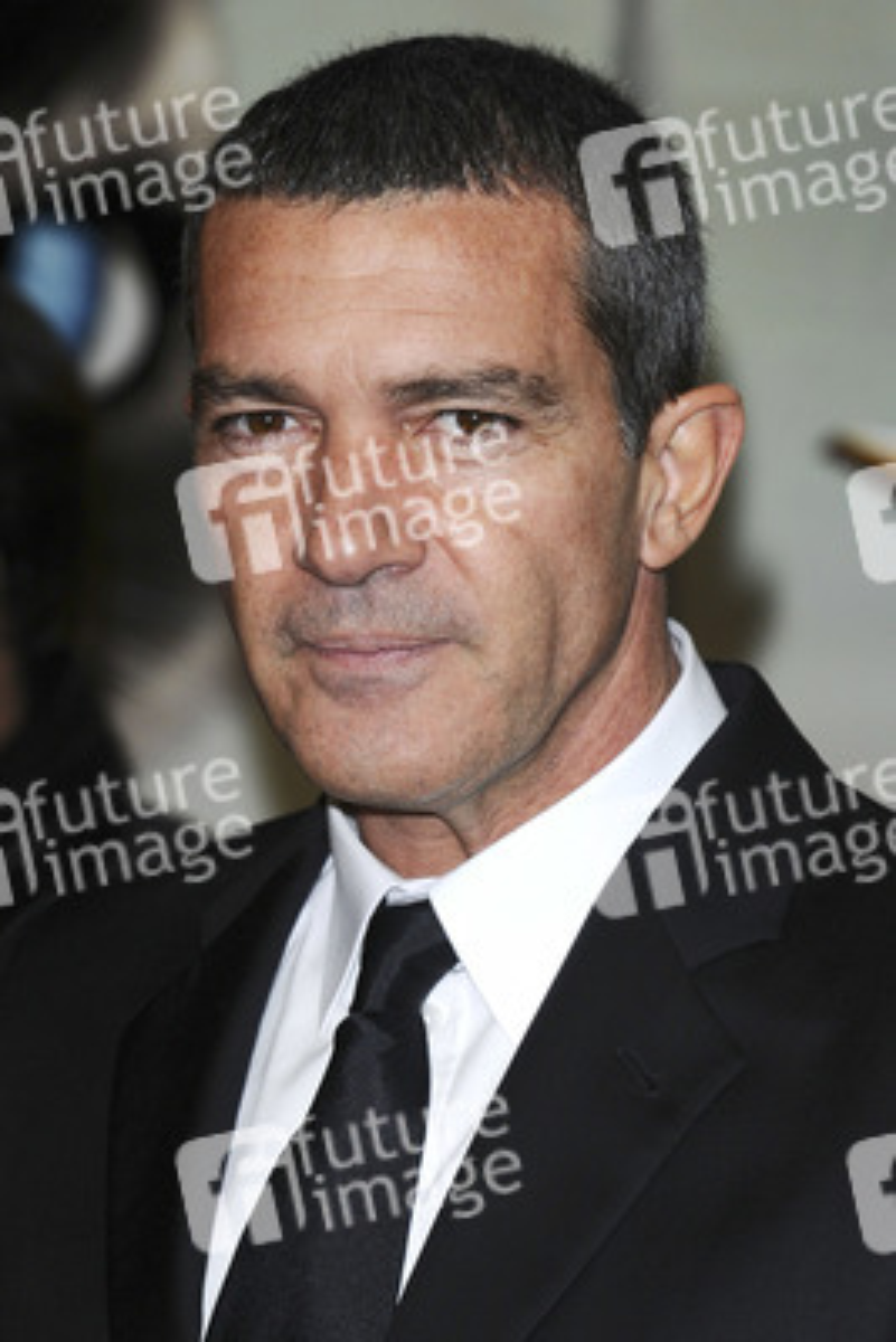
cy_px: 671
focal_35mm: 158
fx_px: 5874
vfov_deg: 13.0
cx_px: 448
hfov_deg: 8.7
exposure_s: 1/200
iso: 320
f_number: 4.5
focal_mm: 105
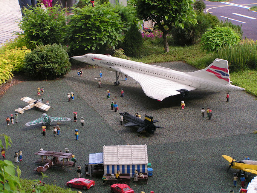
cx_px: 128
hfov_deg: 20.9
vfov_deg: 15.7
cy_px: 96
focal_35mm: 94
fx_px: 698
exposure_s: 1/125
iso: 50
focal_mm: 15.6
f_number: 4
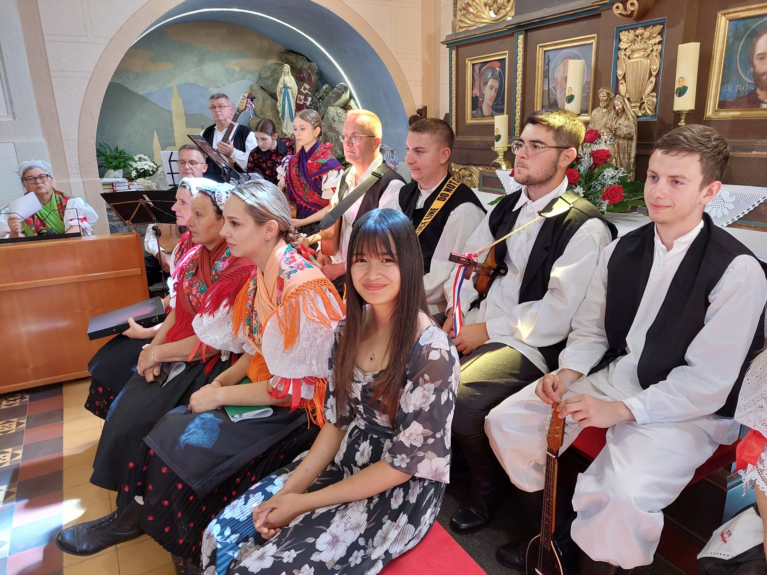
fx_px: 554
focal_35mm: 25
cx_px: 384
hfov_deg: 69.4
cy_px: 288
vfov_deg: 54.9
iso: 320
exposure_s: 1/50
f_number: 1.8
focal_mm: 5.23
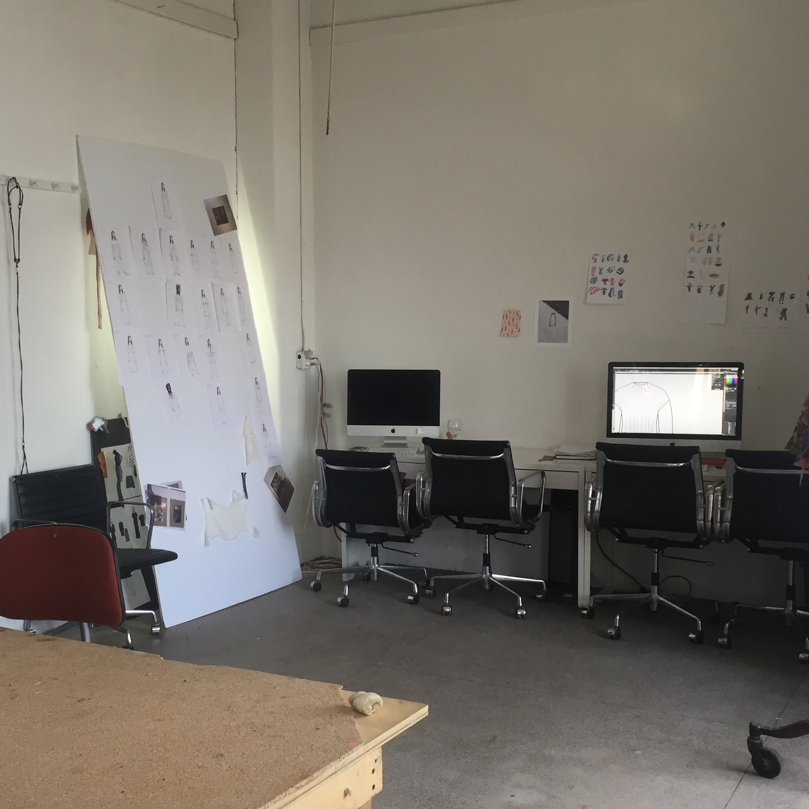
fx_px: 1163
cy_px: 461
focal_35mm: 44
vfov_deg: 38.3
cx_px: 328
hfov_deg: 38.2
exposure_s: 1/40
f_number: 2.2
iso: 32
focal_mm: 4.15
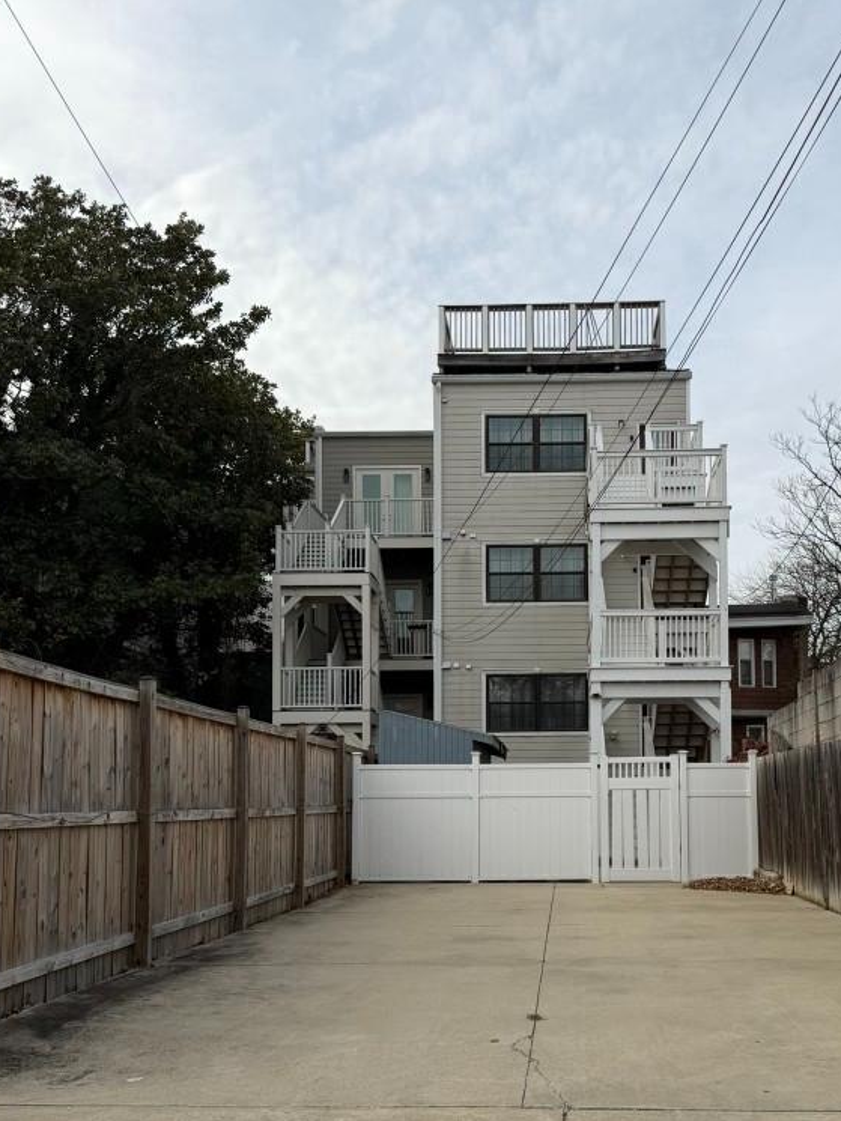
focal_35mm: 33
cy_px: 742
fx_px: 1069
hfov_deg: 42.6
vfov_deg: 54.3
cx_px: 537
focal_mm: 6.76
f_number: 1.78
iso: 80
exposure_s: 1/4167
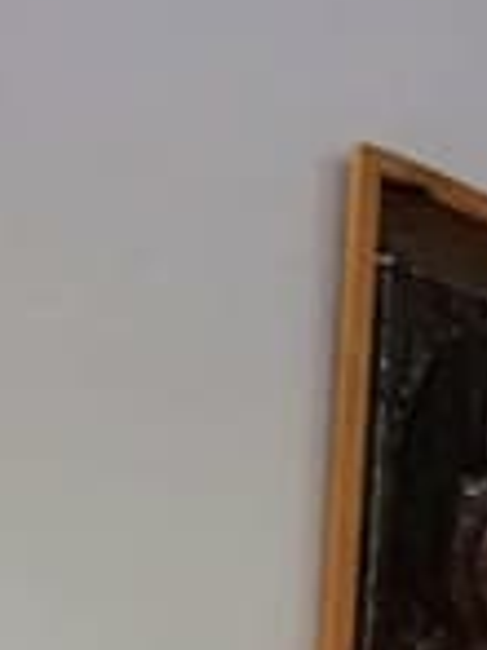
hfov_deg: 12.7
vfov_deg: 15.3
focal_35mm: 113
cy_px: 1132
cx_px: 629
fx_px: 2123
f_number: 2.2
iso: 400
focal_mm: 3.81
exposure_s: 1/30
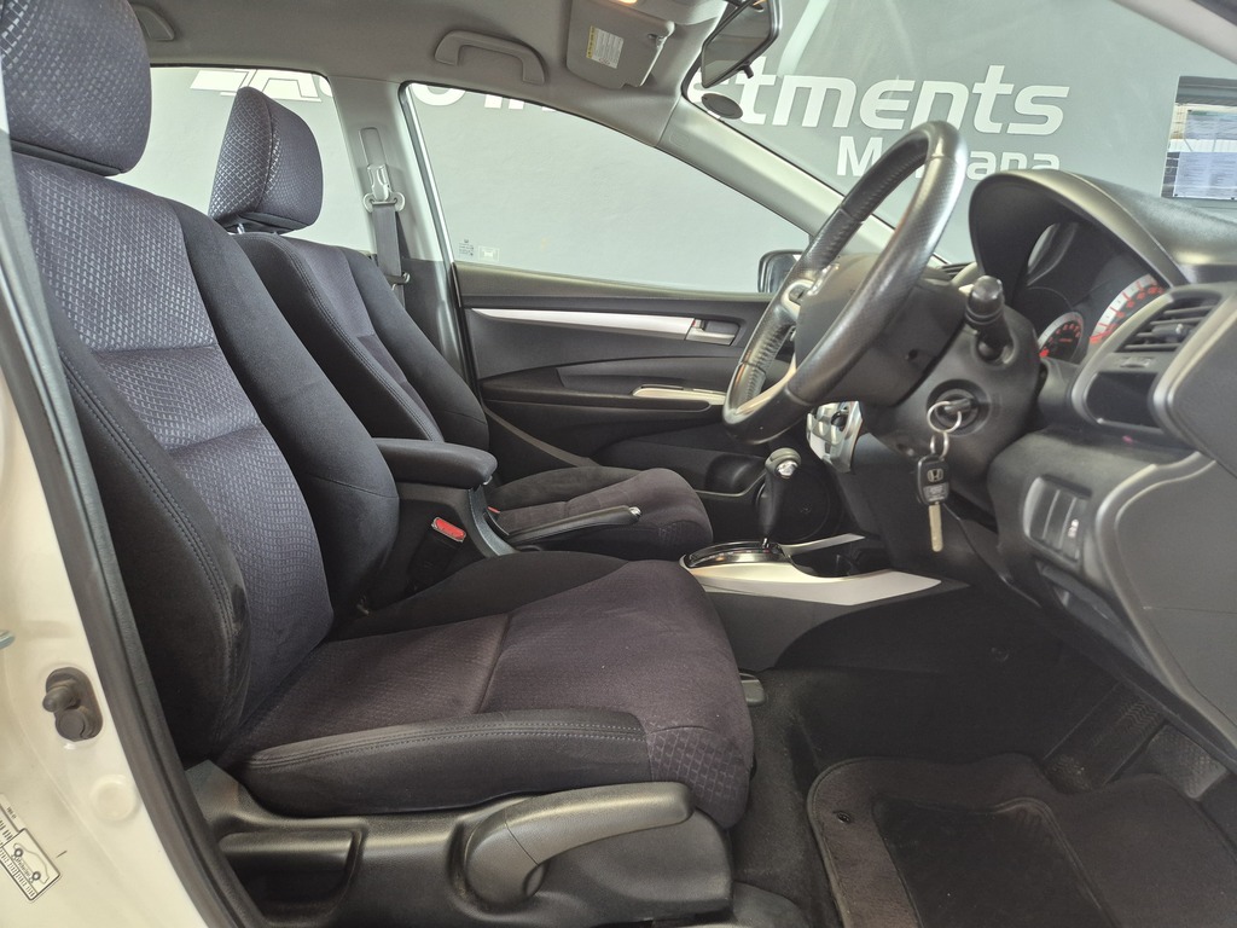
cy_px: 464
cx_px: 618
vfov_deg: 58.9
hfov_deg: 73.9
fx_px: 822
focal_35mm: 23
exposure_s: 1/100
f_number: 1.8
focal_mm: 5.4
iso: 500
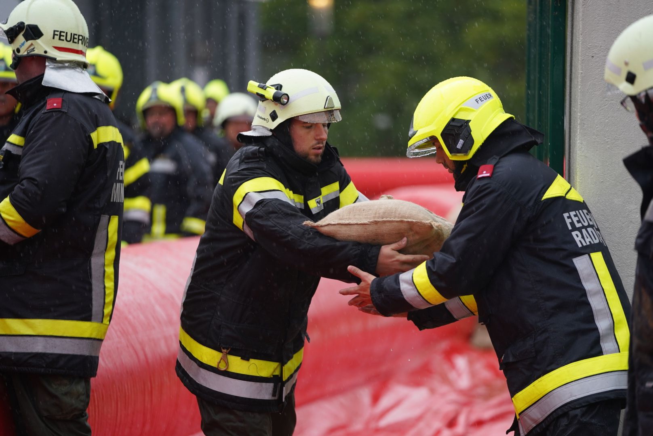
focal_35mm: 178
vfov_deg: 7.7
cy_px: 218
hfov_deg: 11.5
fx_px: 3231
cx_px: 326
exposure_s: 1/640
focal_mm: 178
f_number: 2.8
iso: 640
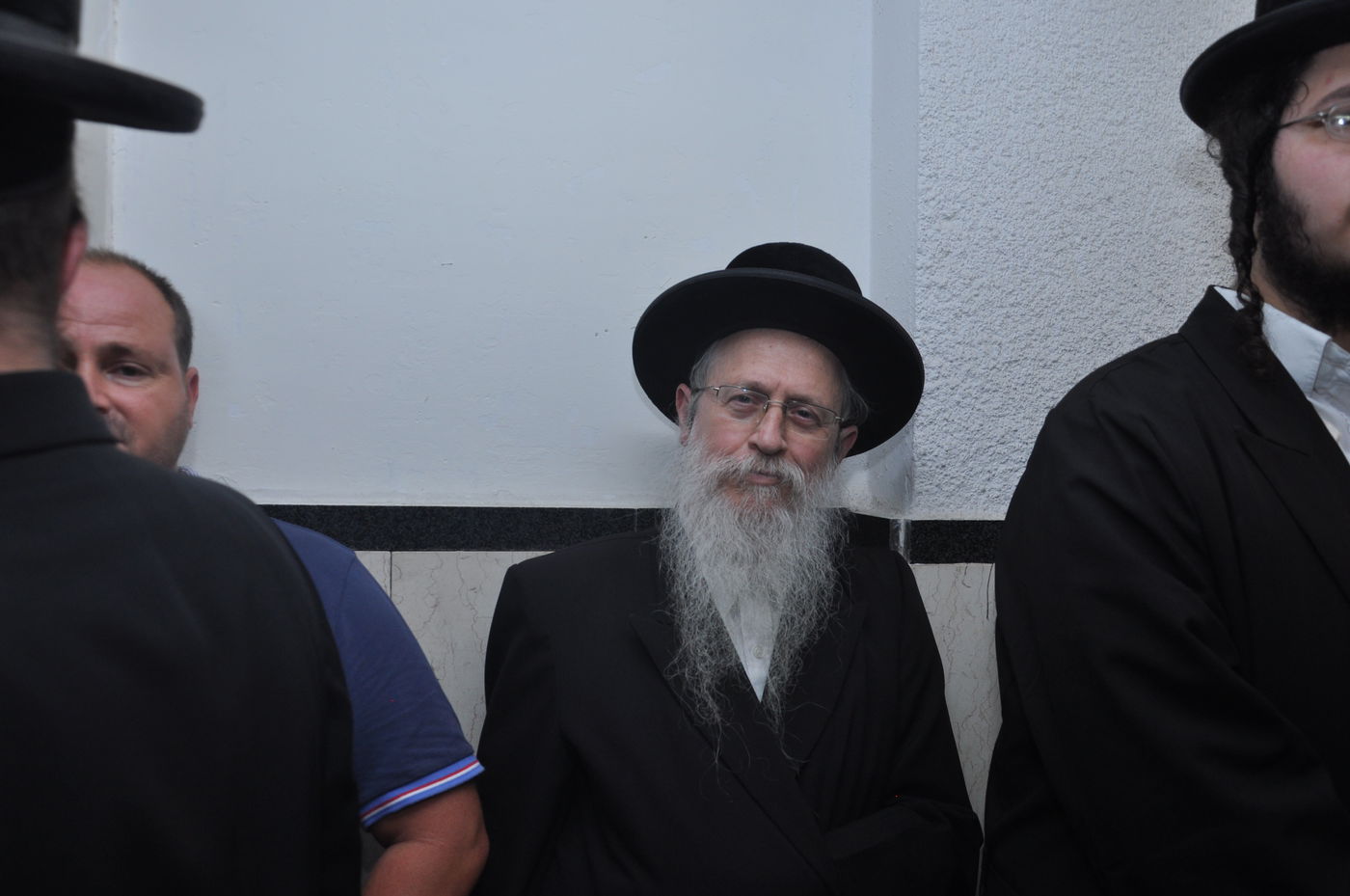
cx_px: 675
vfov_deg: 41.6
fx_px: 1179
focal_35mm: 32
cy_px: 448
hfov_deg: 59.6
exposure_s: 1/60
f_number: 5.6
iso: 400
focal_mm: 21
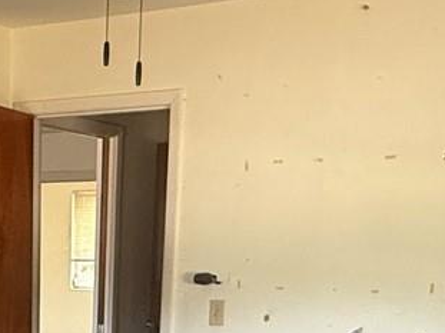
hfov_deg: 25.8
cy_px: 487
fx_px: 925
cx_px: 14
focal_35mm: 72
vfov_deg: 18.3
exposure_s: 1/99
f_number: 2.2
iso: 320
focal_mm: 2.22
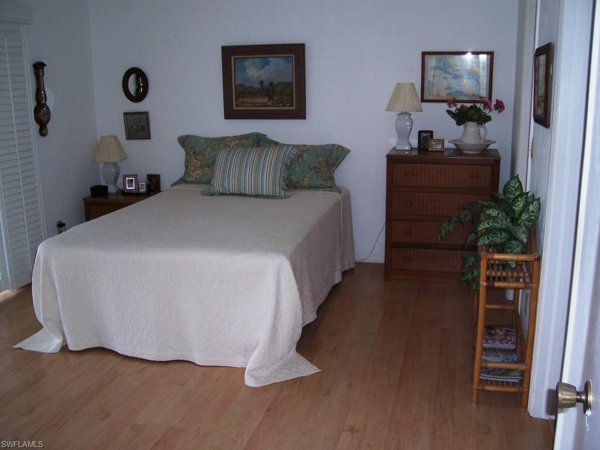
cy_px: 225
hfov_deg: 54.0
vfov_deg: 41.8
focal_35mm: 34
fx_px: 589
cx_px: 300
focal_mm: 5.6
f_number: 2.7
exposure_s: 1/60
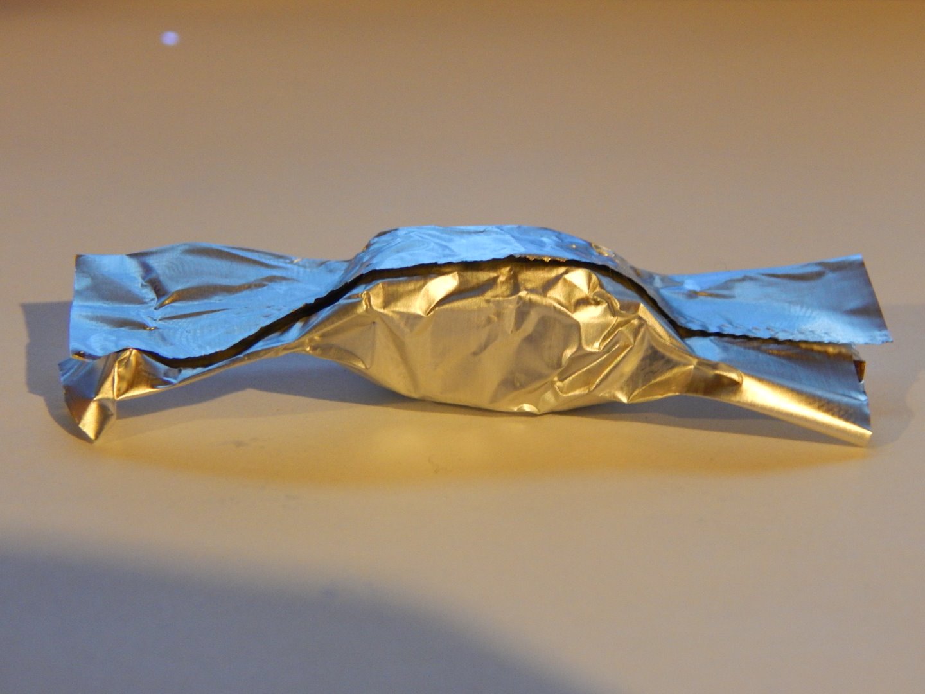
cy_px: 347
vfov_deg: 19.6
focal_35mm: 75
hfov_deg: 26.0
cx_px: 462
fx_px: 2004
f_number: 4.2
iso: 400
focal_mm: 13.5
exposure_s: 1/8
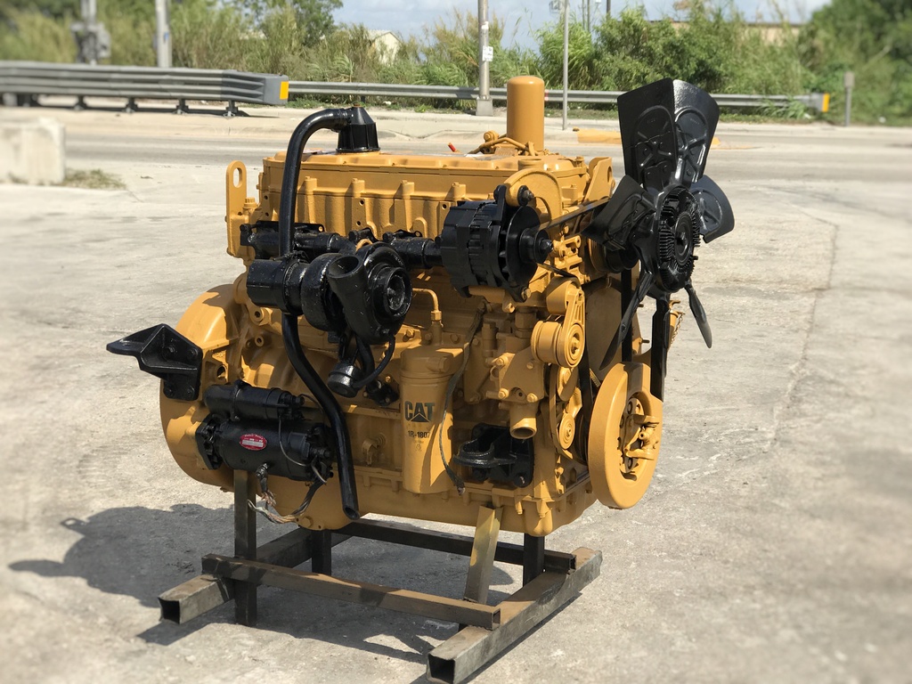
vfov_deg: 25.7
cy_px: 342
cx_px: 456
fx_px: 1502
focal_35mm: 57
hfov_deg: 33.8
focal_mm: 6.6
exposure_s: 1/1030
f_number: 2.8
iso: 20
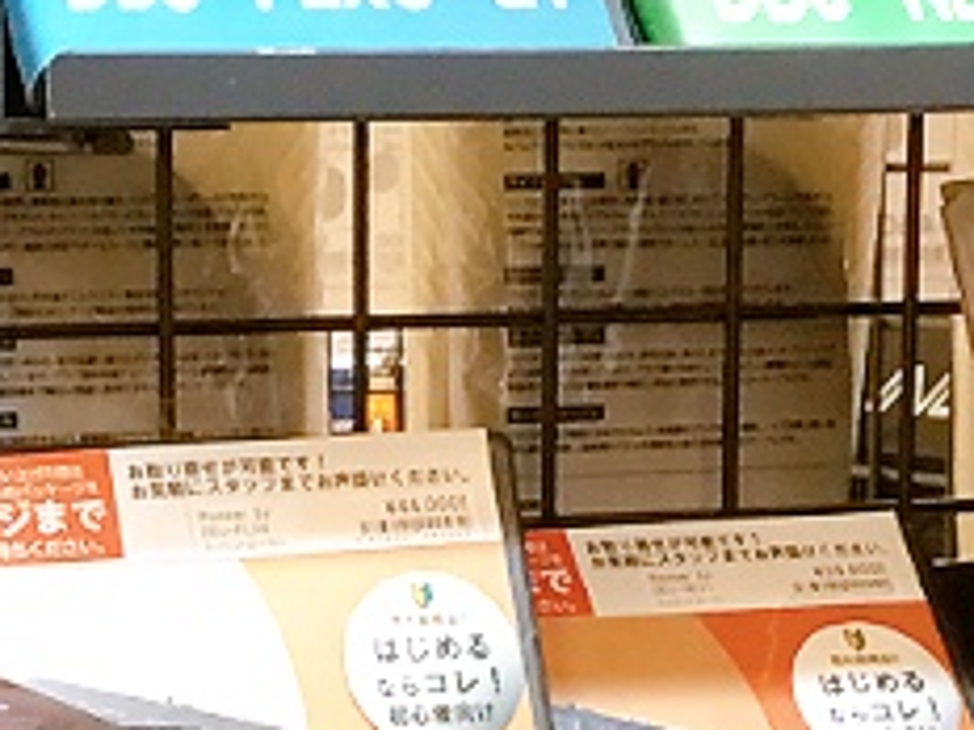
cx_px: 113
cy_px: 1095
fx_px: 4811
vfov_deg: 8.5
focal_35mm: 171
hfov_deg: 11.5
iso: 80
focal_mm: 3.3
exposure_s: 1/30
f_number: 2.4
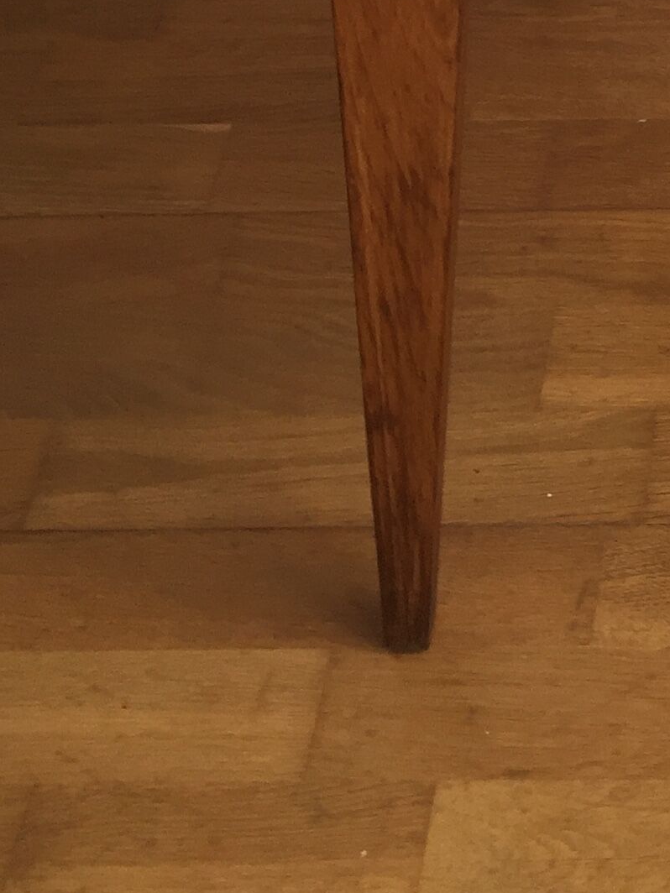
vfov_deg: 19.7
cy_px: -358
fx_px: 2297
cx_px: 1000
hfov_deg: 15.4
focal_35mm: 89
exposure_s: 1/100
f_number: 2.2
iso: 50
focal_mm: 4.15
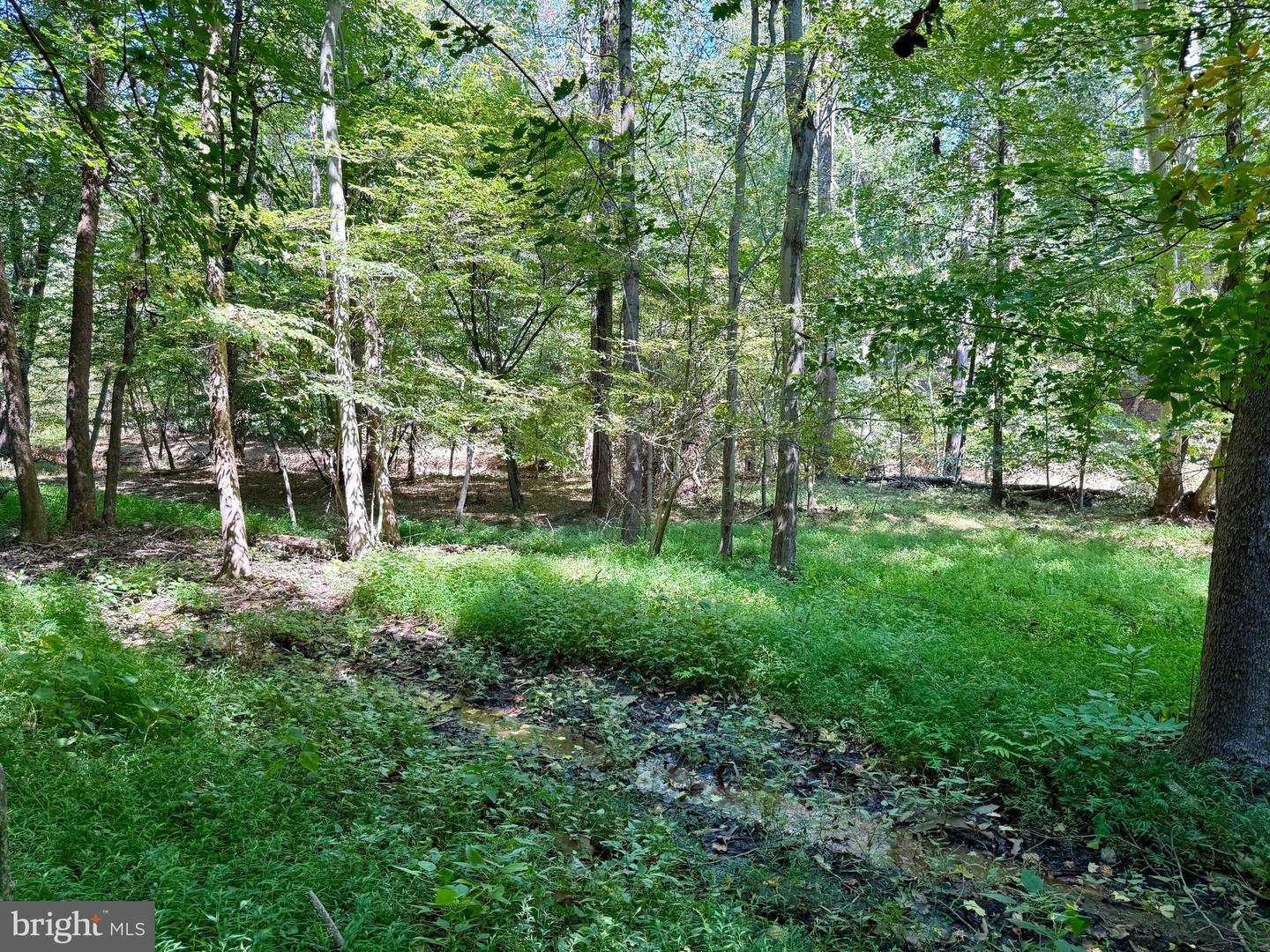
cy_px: 476
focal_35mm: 24
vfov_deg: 56.8
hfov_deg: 71.6
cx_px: 635
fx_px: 881
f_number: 1.78
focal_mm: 6.76
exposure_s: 1/146
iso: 50
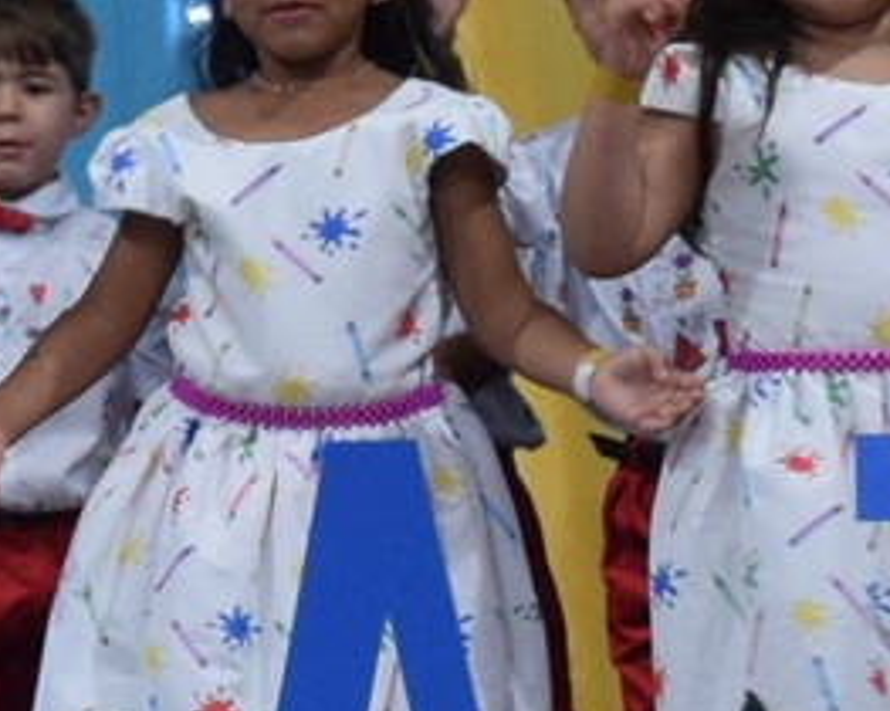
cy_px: 504
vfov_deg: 4.6
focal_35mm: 335
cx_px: 159
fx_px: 8818
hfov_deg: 5.8
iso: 2000
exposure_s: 1/60
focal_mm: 38
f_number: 4.2
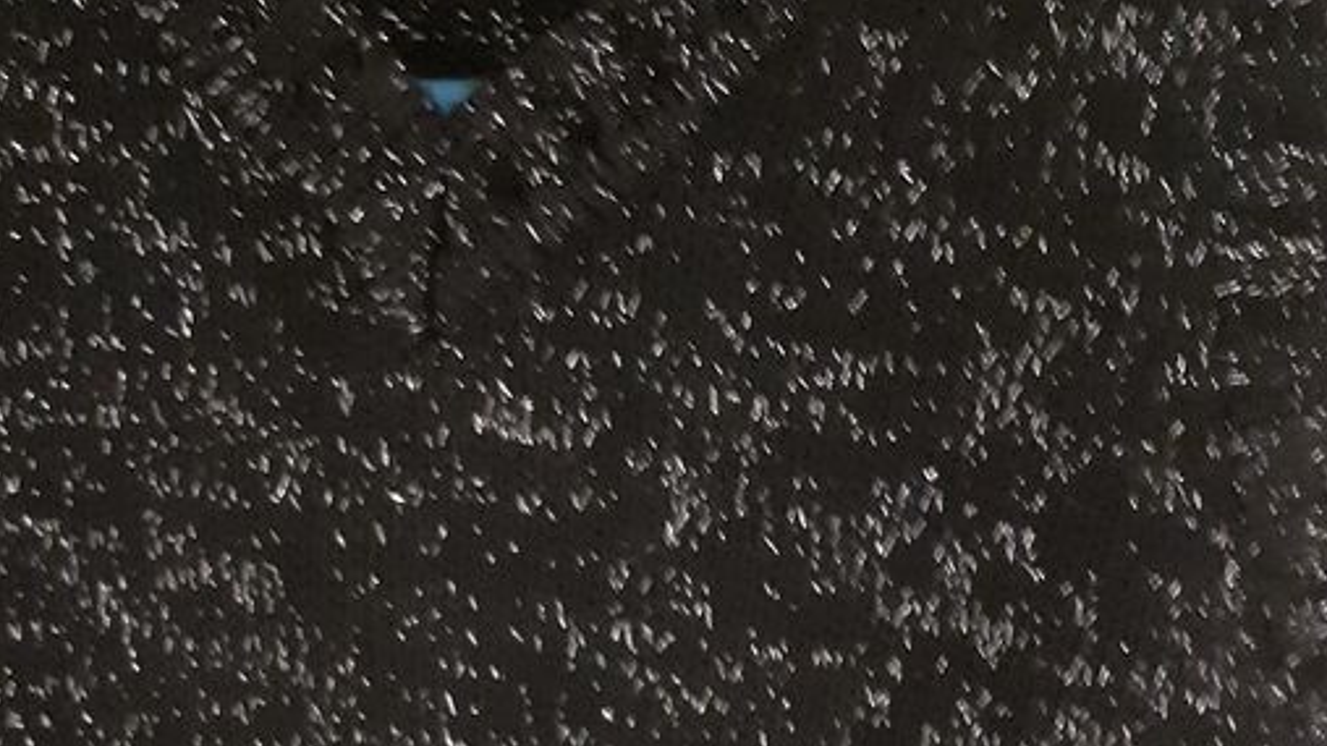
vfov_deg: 20.4
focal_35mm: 58
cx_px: 469
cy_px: 654
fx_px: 2041
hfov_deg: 35.7
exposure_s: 1/10
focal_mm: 3.6
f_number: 1.9
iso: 1250
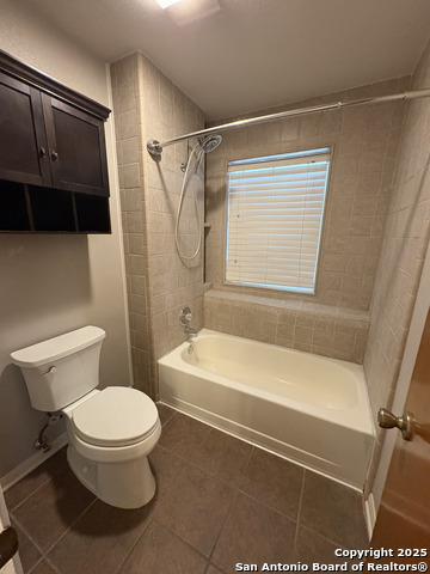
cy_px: 287
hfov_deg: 85.7
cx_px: 215
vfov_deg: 102.1
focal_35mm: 14
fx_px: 232
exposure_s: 1/60
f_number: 2.2
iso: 500
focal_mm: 2.22
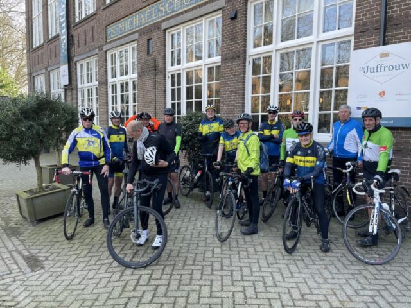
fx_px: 309
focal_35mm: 26
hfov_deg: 67.3
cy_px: 154
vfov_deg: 53.1
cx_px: 206
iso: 32
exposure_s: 1/165
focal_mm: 4.2
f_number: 1.6
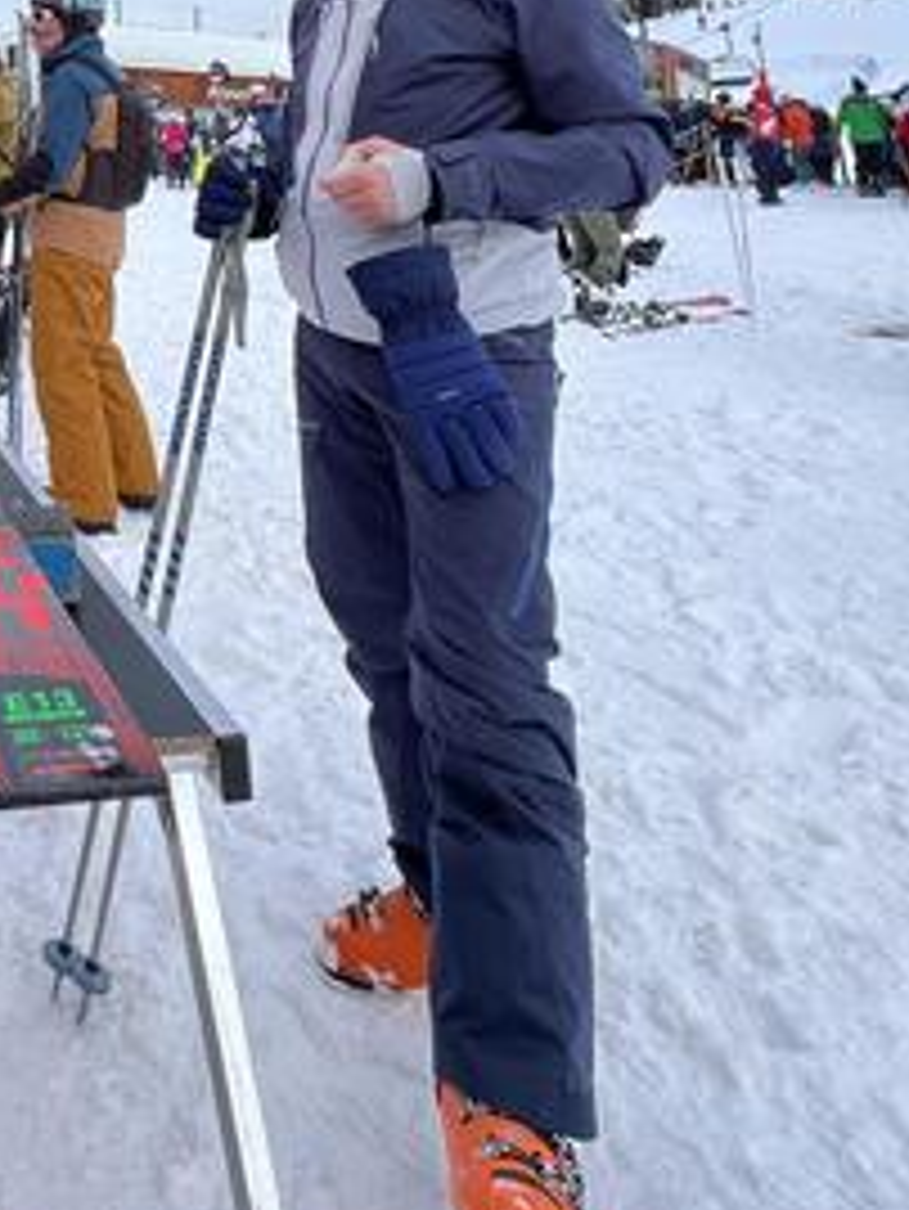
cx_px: -90
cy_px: 36
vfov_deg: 51.2
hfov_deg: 39.5
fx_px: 1015
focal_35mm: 29
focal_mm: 1.57
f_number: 1.8
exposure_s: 1/1085
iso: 32
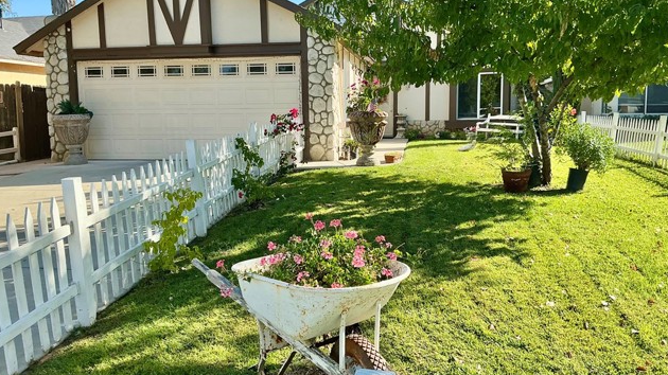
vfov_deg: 37.7
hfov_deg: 62.6
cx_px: 332
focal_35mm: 31
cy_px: 182
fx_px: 549
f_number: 1.8
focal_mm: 3
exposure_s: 1/580
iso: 25
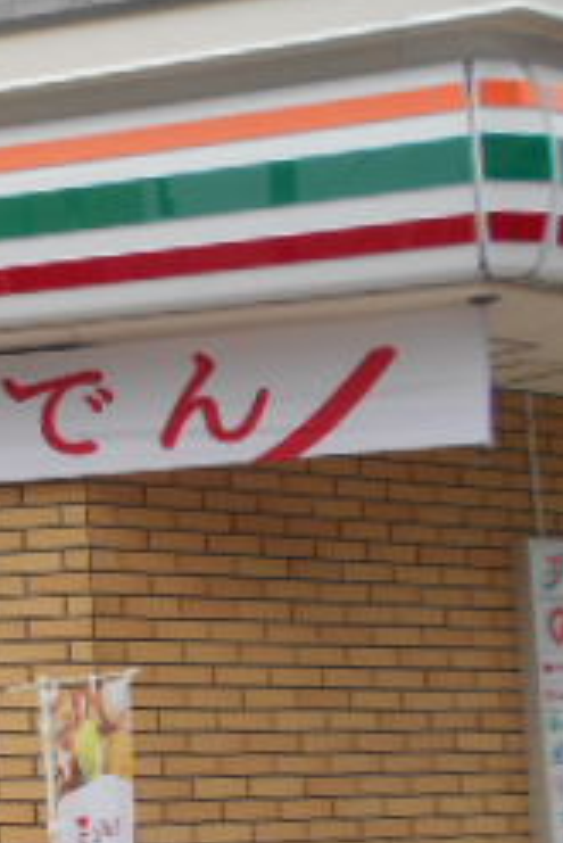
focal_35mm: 70
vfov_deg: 28.7
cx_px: -454
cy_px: 556
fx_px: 1640
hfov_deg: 16.3
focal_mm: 4.6
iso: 80
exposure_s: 1/160
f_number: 3.2
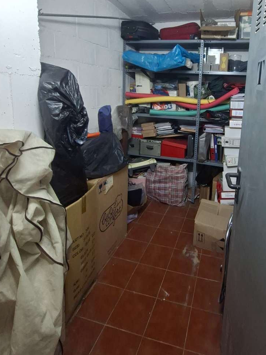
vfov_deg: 79.6
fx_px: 205
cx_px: 183
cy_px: 124
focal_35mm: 20
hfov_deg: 63.8
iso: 250
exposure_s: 1/25
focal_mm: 1.74
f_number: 2.2
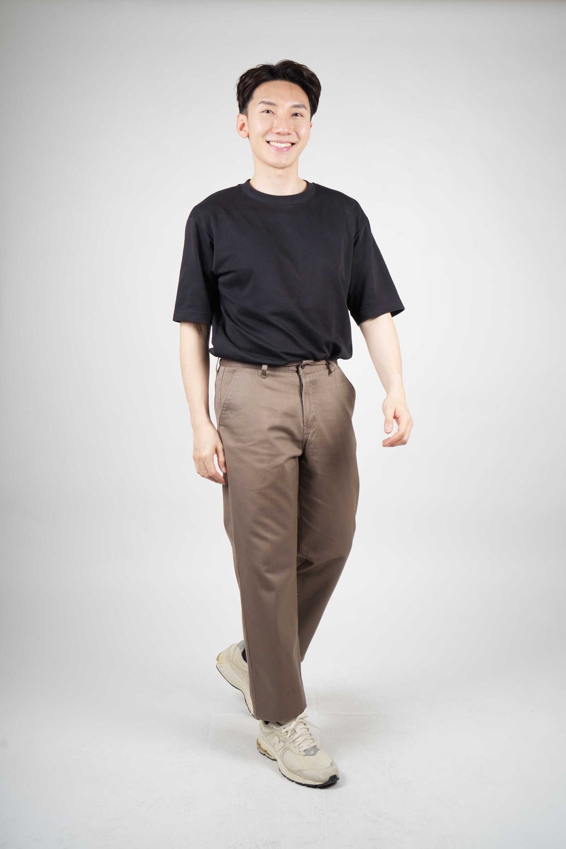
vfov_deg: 50.7
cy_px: 424
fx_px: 896
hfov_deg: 35.1
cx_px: 283
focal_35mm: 38
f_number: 9
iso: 125
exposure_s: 1/160
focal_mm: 38
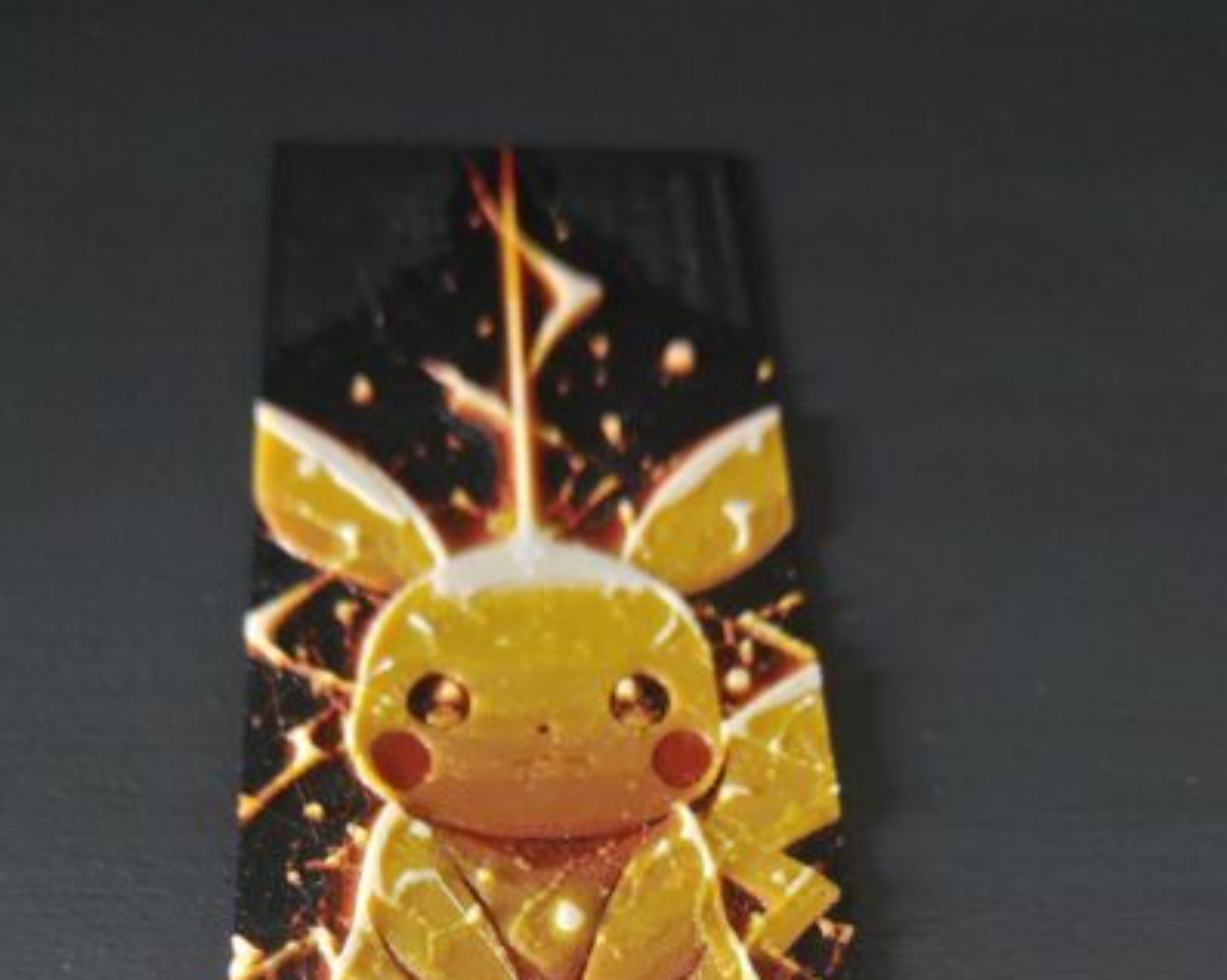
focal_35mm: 43
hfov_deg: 42.9
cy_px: 946
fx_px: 1560
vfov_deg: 32.5
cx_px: 581
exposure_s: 1/20
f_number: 1.79
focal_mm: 4.74
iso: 2072
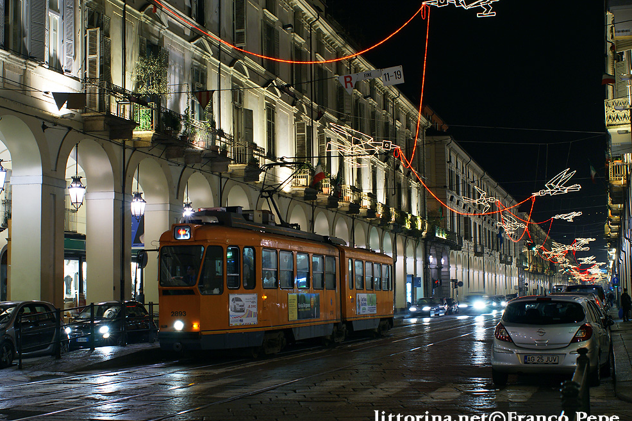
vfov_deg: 24.8
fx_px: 957
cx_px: 309
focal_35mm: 55
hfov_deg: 36.5
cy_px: 218
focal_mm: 35
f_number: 7.1
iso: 200
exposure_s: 1/2.5
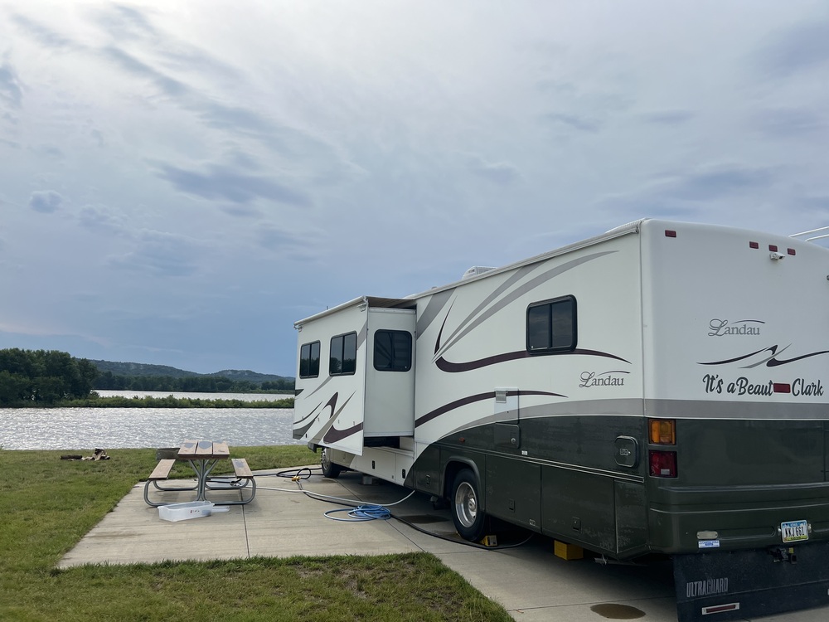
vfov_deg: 53.1
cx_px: 414
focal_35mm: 26
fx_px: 623
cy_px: 311
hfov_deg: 67.3
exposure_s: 1/6211
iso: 50
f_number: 1.5
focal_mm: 5.7
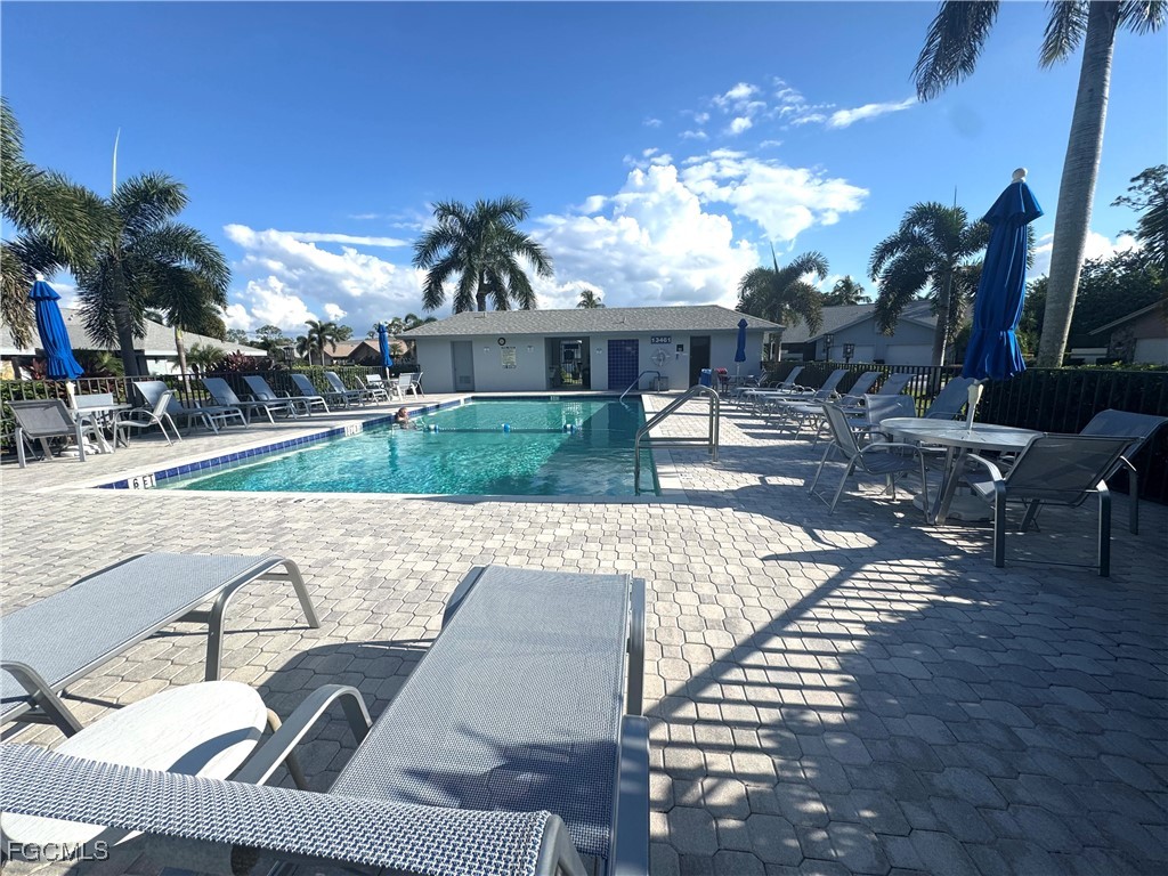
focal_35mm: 14
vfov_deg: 85.7
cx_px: 584
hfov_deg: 102.1
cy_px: 438
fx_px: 472
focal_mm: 2.22
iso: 50
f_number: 2.2
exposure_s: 1/2770
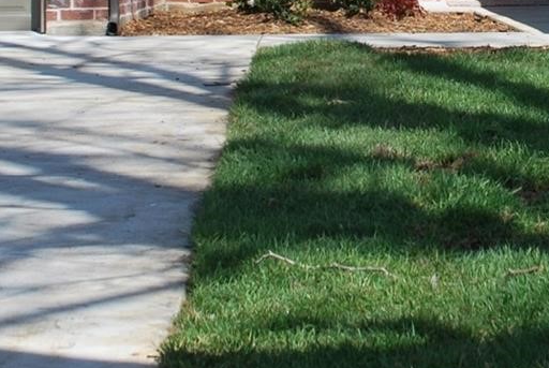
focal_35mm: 144
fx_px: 2199
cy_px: -173
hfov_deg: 14.1
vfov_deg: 9.3
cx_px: 479
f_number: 7.1
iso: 100
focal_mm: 24
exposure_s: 1/200
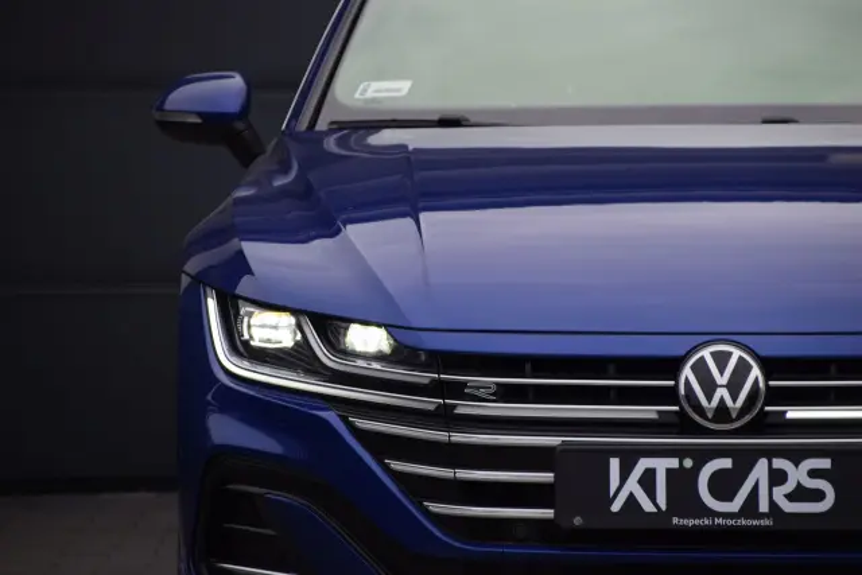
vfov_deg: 4.6
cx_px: 431
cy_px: 288
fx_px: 7184
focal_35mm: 300
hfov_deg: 6.9
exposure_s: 1/800
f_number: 6.3
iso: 320
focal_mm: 200
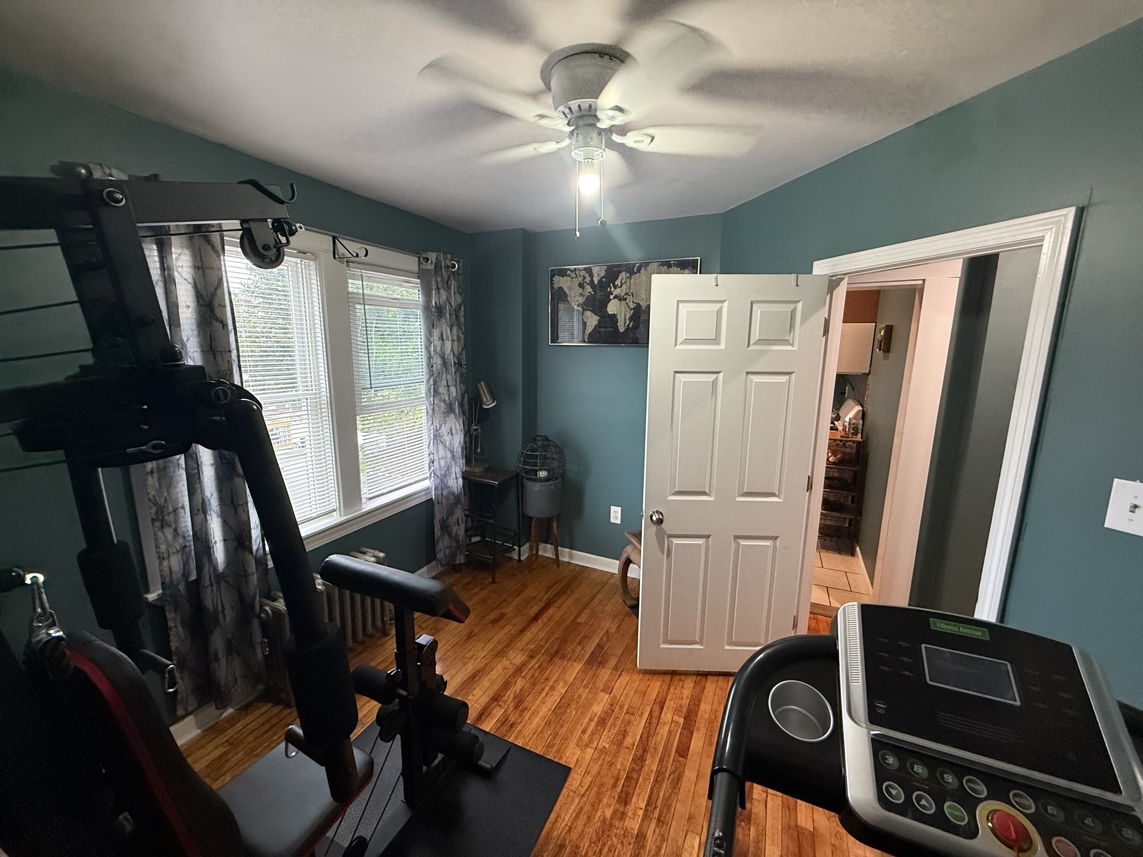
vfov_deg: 85.7
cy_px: 428
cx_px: 572
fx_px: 462
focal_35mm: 14
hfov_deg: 102.1
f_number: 2.2
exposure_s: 1/60
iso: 320
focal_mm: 2.22
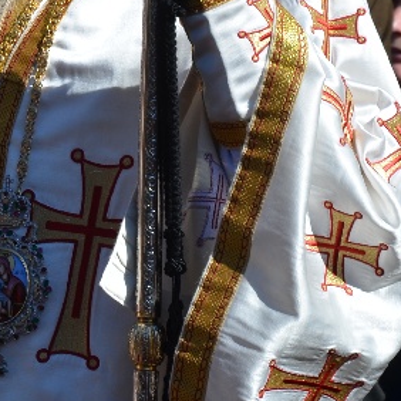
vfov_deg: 4.6
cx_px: -310
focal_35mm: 380
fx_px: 4980
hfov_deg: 4.6
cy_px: -38
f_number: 9
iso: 100
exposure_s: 1/320
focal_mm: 70
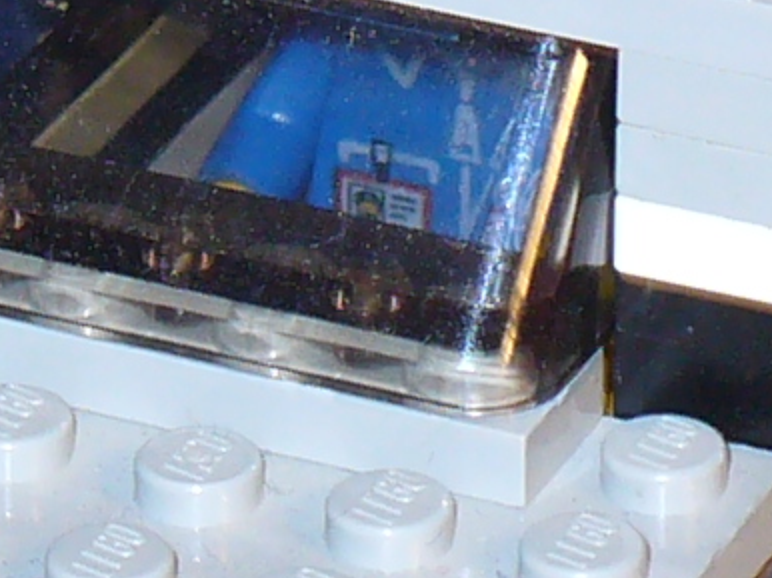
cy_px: -194
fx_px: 11233
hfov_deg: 3.9
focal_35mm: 504
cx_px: 746
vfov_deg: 2.9
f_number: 3.2
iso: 100
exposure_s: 1/30
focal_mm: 11.4
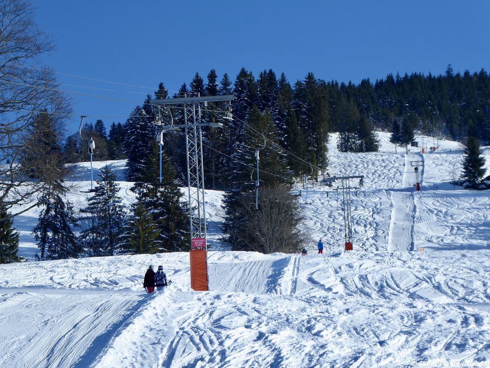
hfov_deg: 13.2
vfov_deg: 9.9
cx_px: 245
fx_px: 2123
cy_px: 184
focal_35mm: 150
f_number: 5.3
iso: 80
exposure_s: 1/500
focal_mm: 24.2
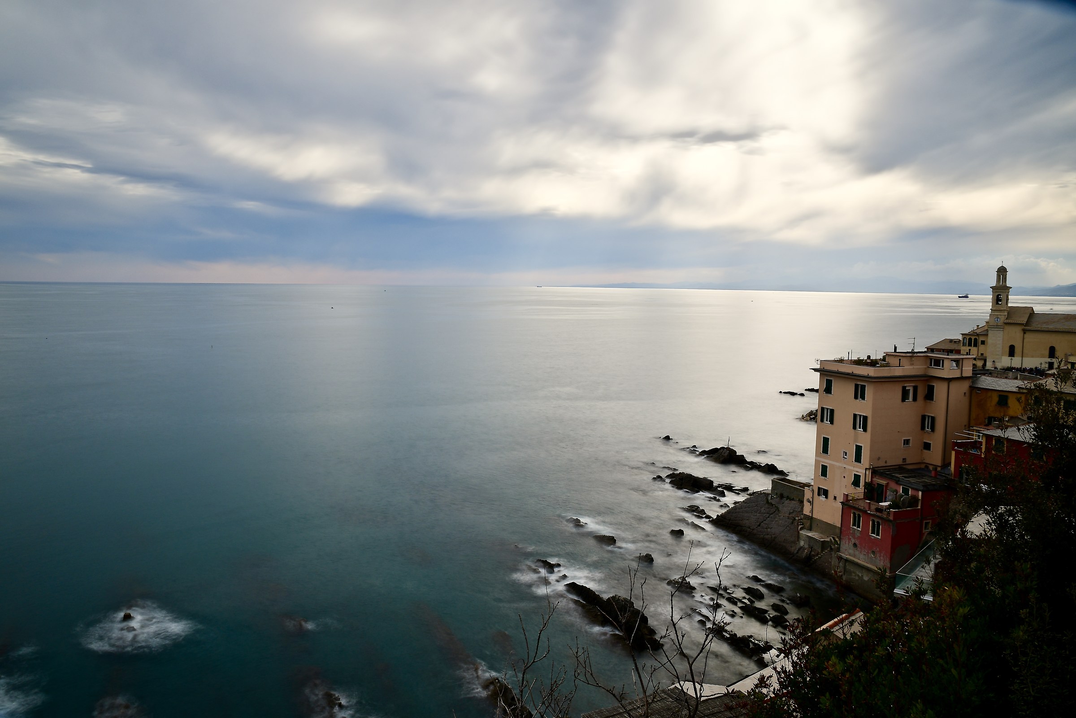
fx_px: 897
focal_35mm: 30
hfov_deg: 61.9
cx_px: 538
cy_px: 359
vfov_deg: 43.6
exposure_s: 6
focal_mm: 20
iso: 100
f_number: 11
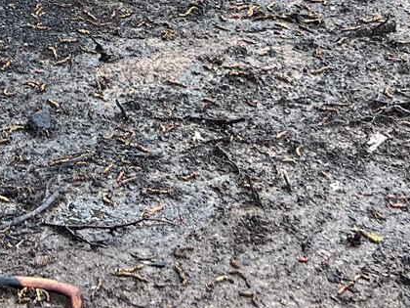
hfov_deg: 19.2
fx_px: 1173
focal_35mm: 99
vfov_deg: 13.2
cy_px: -275
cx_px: -5
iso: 50
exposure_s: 1/121
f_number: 1.5
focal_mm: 5.7
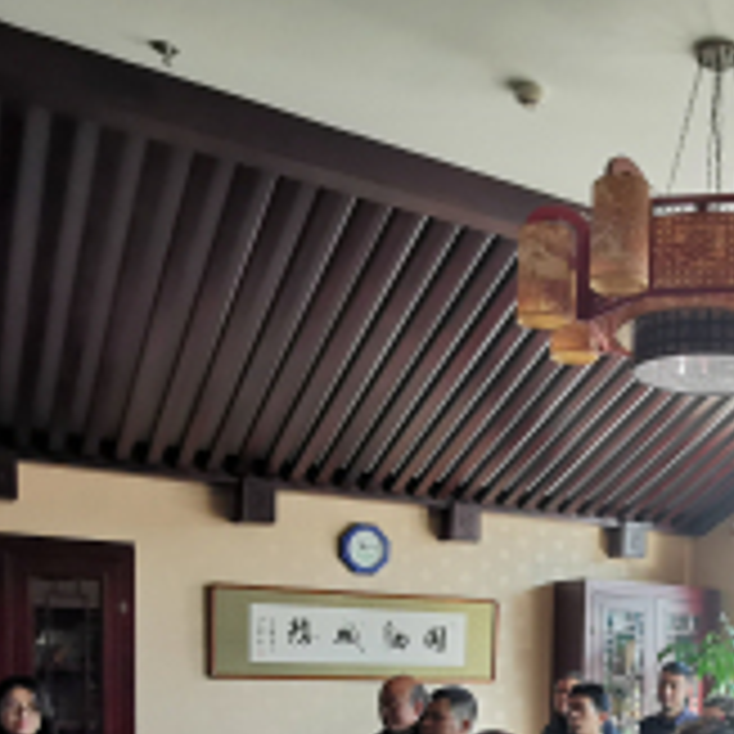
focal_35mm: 46
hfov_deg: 34.6
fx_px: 1104
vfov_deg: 33.6
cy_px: 736
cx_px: 671
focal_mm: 2.26
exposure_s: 1/50
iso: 200
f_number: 2.2
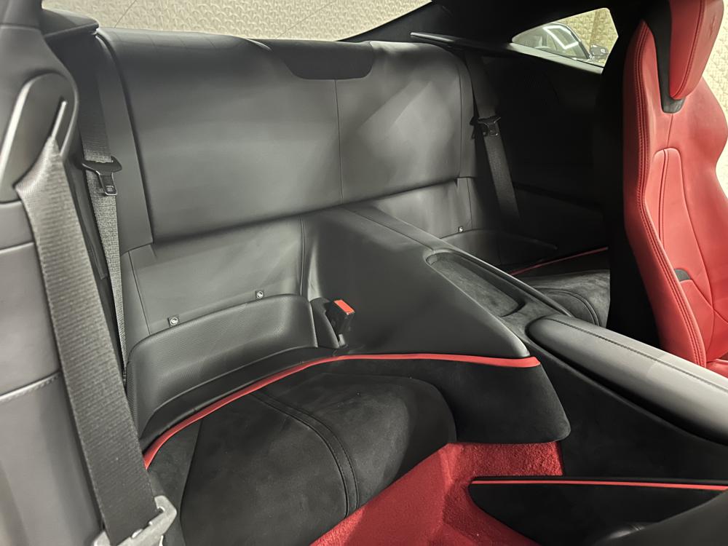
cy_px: 273
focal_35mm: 24
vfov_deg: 56.8
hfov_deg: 71.6
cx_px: 364
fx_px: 505
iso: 1600
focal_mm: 6.86
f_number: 1.78
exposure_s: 1/20
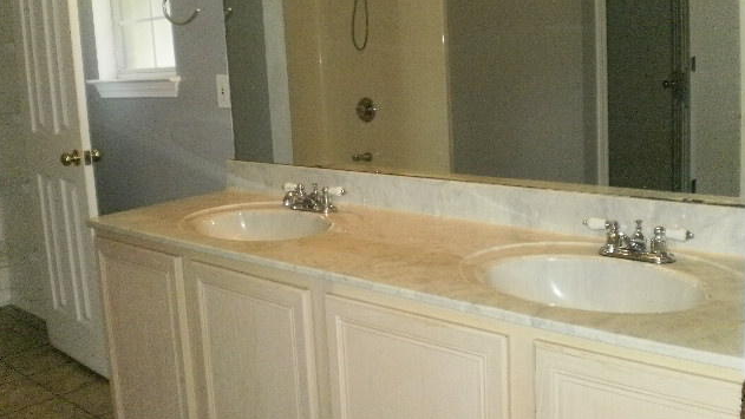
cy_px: 158
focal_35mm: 42
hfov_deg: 48.4
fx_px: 830
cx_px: 373
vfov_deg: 28.3
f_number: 3.1
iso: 400
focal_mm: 6.3
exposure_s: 1/250
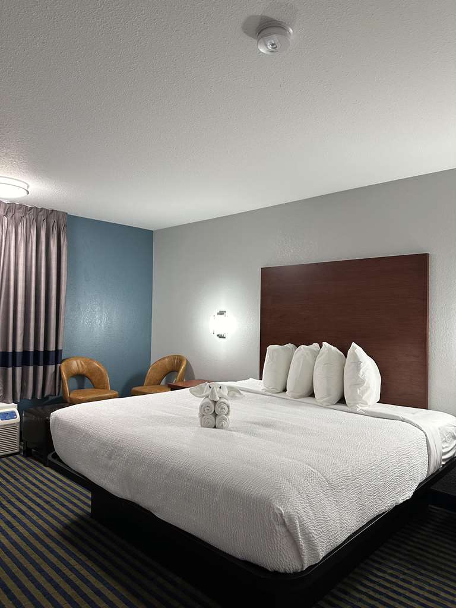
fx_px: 422
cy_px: 304
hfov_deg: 56.8
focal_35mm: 24
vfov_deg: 71.6
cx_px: 228
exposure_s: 1/60
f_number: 1.78
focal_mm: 6.86
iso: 160
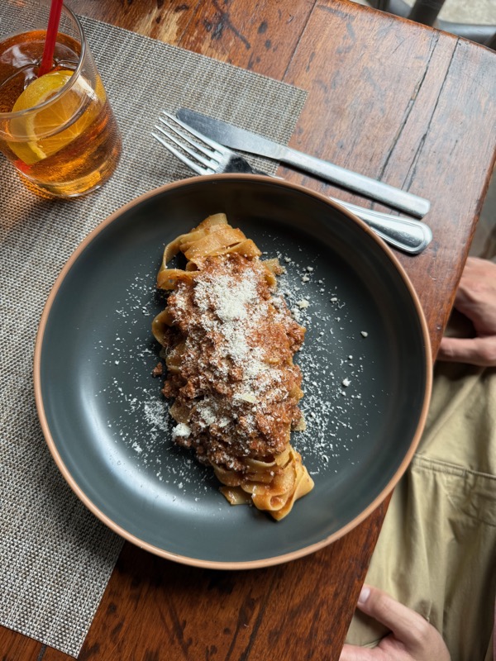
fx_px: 459
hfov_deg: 56.8
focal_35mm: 24
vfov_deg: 71.6
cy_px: 330
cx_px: 248
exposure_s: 1/301
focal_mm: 6.76
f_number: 1.78
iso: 100
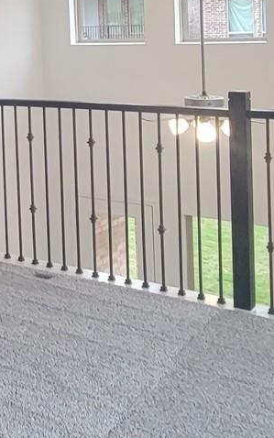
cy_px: 46
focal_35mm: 59
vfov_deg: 32.8
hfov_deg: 18.8
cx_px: -164
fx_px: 704
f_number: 2.2
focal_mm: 2.2
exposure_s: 1/60
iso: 64
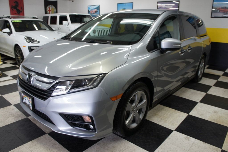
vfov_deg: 47.9
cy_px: 76
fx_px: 171
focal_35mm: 27
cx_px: 114
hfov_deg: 67.4
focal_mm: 18
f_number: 4
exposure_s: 1/30
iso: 200
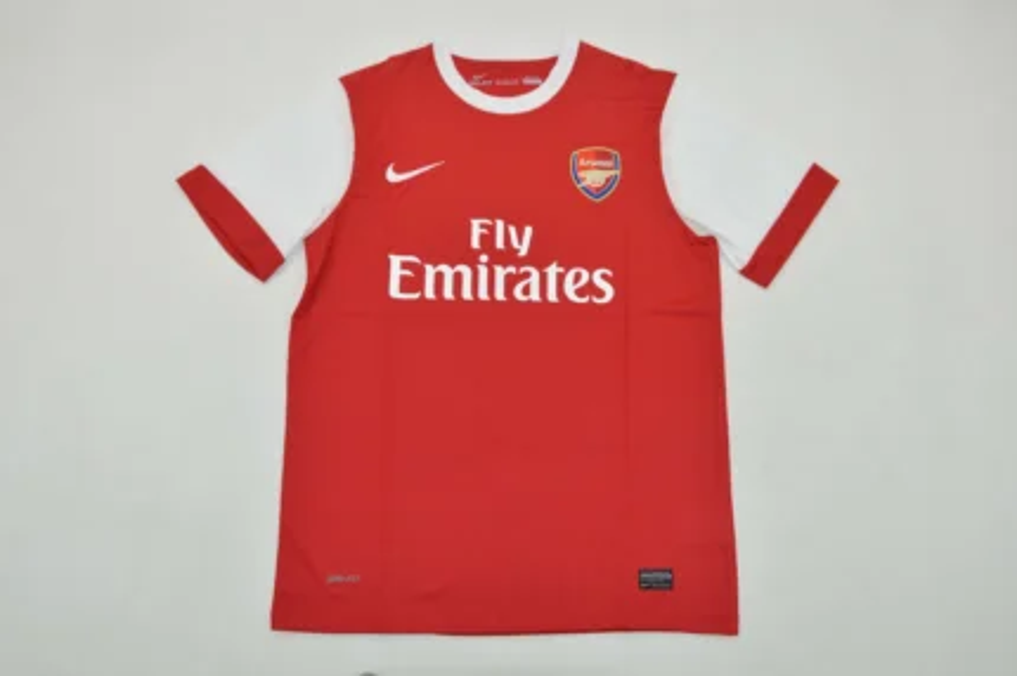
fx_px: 889
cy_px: 338
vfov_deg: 41.7
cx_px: 508
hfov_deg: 59.5
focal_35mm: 32
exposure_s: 1/200
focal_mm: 21
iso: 400
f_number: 8
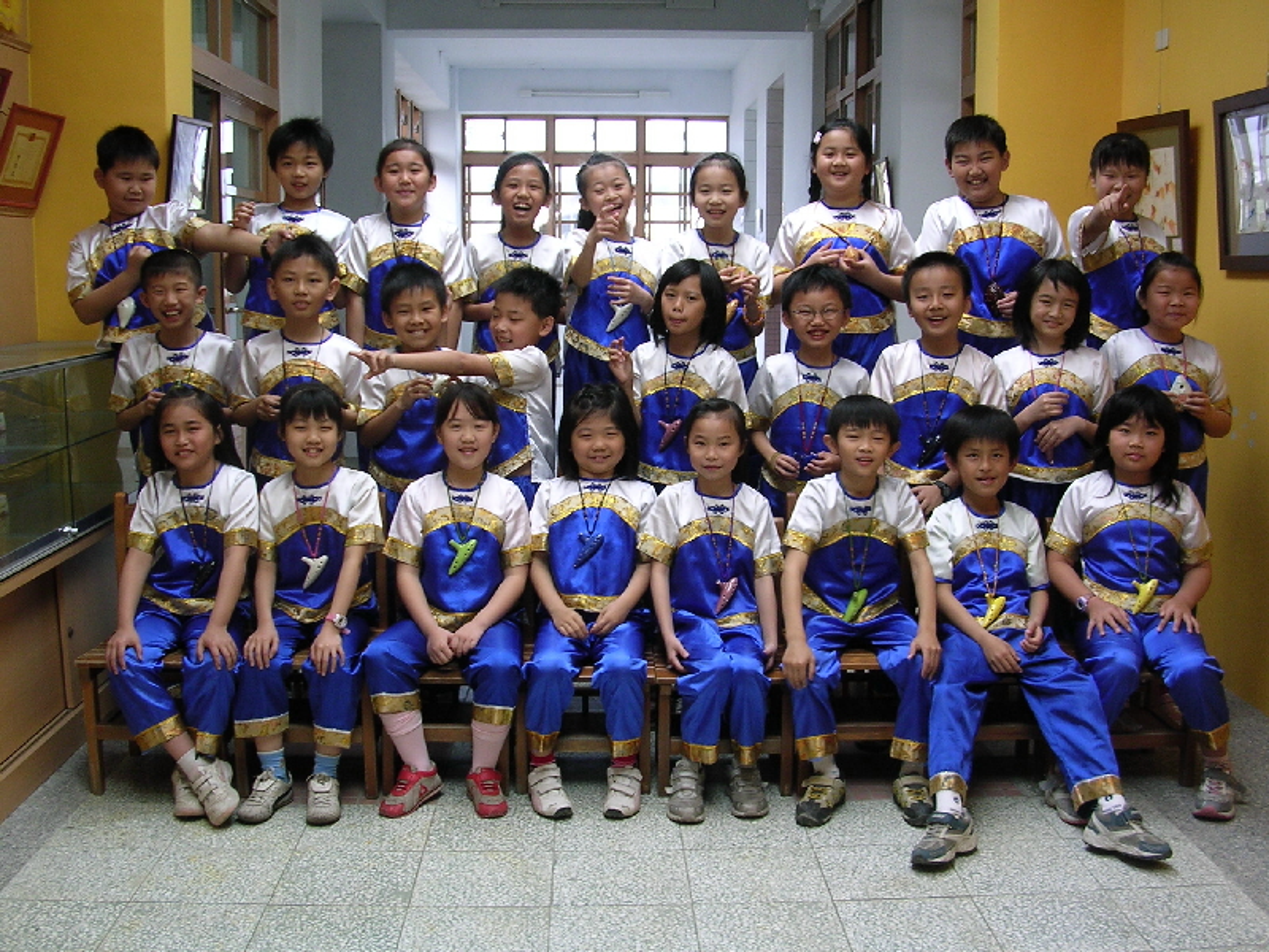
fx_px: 1393
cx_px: 634
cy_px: 476
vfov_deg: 37.7
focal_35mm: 38
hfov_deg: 49.0
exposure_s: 1/60.4
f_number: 2.8
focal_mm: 5.8
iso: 100
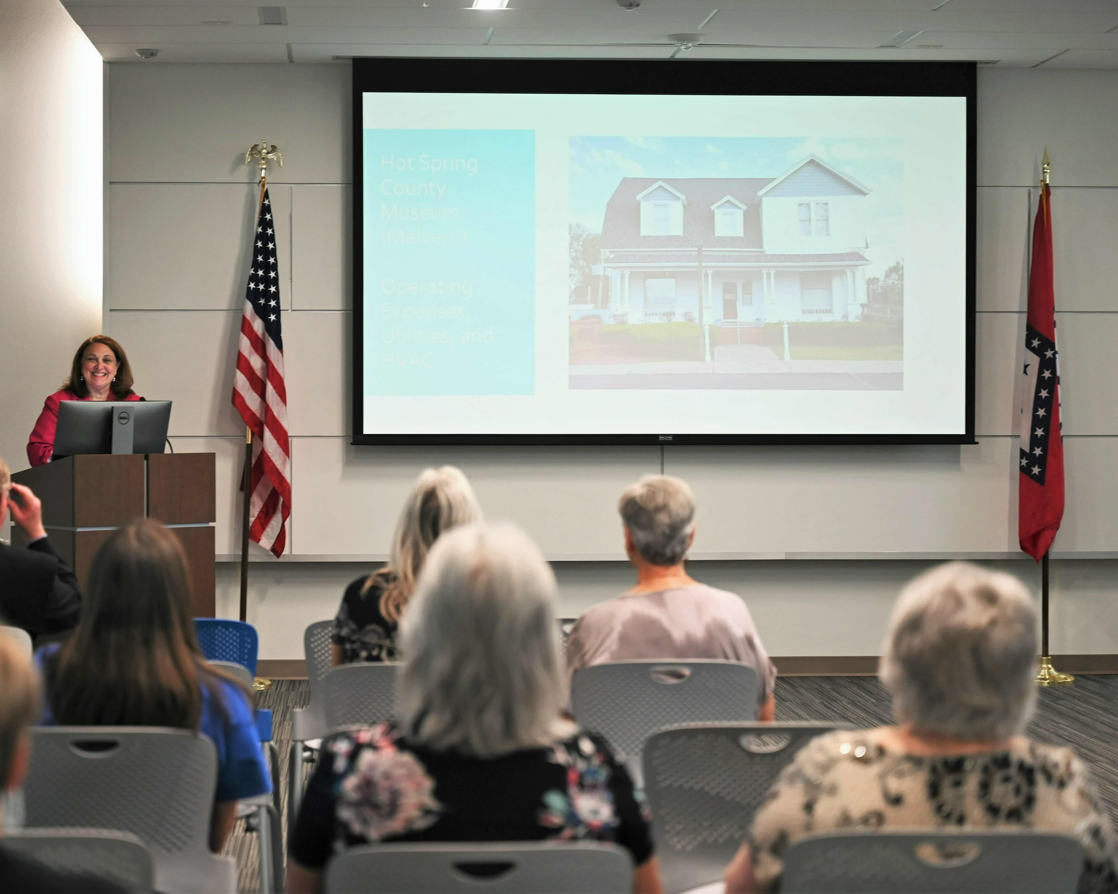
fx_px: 2614
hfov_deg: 24.1
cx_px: 491
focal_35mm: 79
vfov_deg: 19.4
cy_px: 447
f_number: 2.8
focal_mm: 70
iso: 500
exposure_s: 1/60
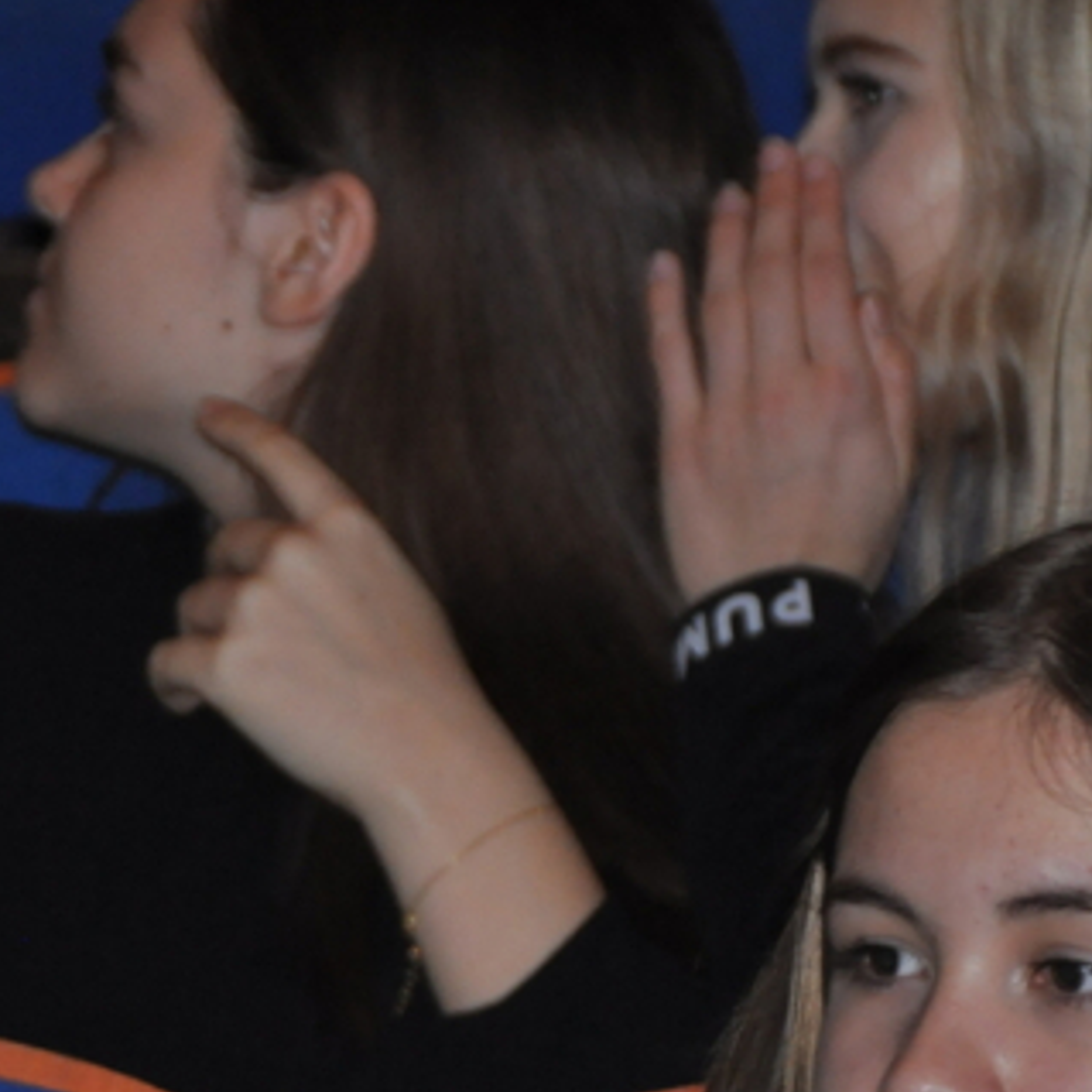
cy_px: 1116
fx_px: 17809
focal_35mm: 499
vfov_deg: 3.5
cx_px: 58
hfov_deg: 3.5
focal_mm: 122
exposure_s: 1/60
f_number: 5.6
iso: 800
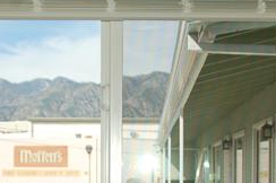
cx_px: 146
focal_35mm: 98
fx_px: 753
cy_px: 177
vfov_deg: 13.7
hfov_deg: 20.8
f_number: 5.6
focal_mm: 25
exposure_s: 1/500
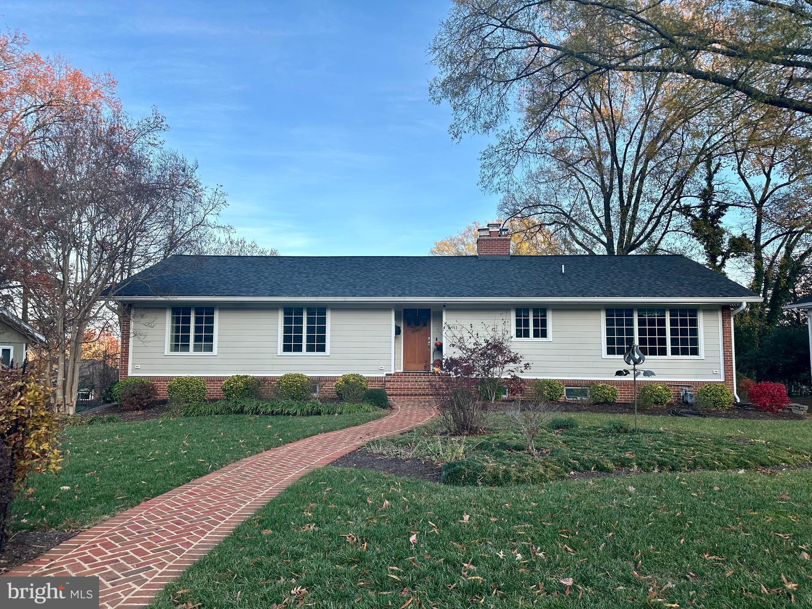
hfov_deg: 71.6
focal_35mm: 24
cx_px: 406
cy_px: 304
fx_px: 563
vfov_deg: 56.8
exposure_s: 1/1321
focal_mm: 6.86
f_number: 1.78
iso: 80
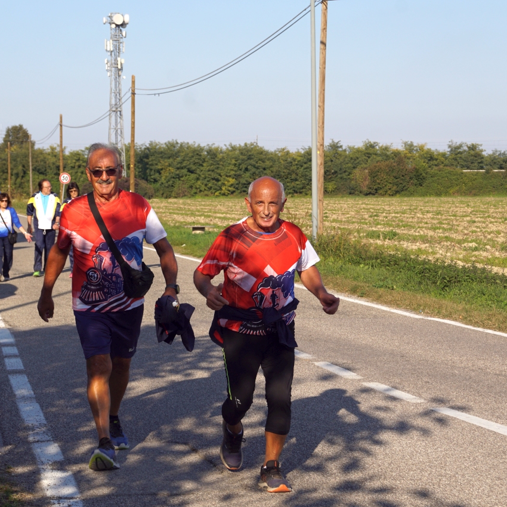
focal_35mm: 96
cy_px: 254
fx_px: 1591
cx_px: 252
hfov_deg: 18.1
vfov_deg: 18.1
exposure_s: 1/250
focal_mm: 50
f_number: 9
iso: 100
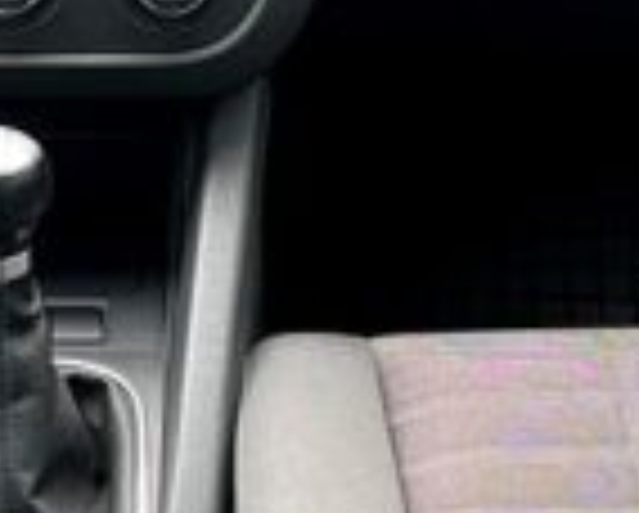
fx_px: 2708
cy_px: 198
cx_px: -50
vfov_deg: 10.8
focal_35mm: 143
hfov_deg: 13.2
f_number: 1.5
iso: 64
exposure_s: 1/121
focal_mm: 5.7
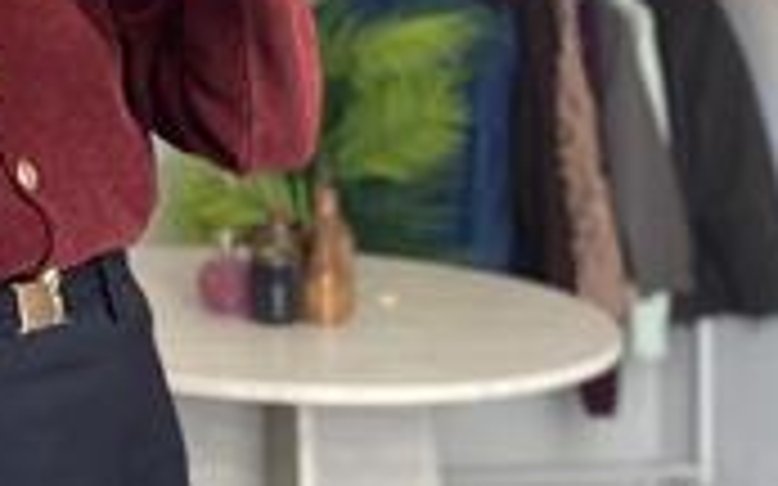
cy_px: -88
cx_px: -67
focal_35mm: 85
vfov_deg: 14.9
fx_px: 1802
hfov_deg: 23.0
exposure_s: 1/60
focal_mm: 4.25
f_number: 1.8
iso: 250
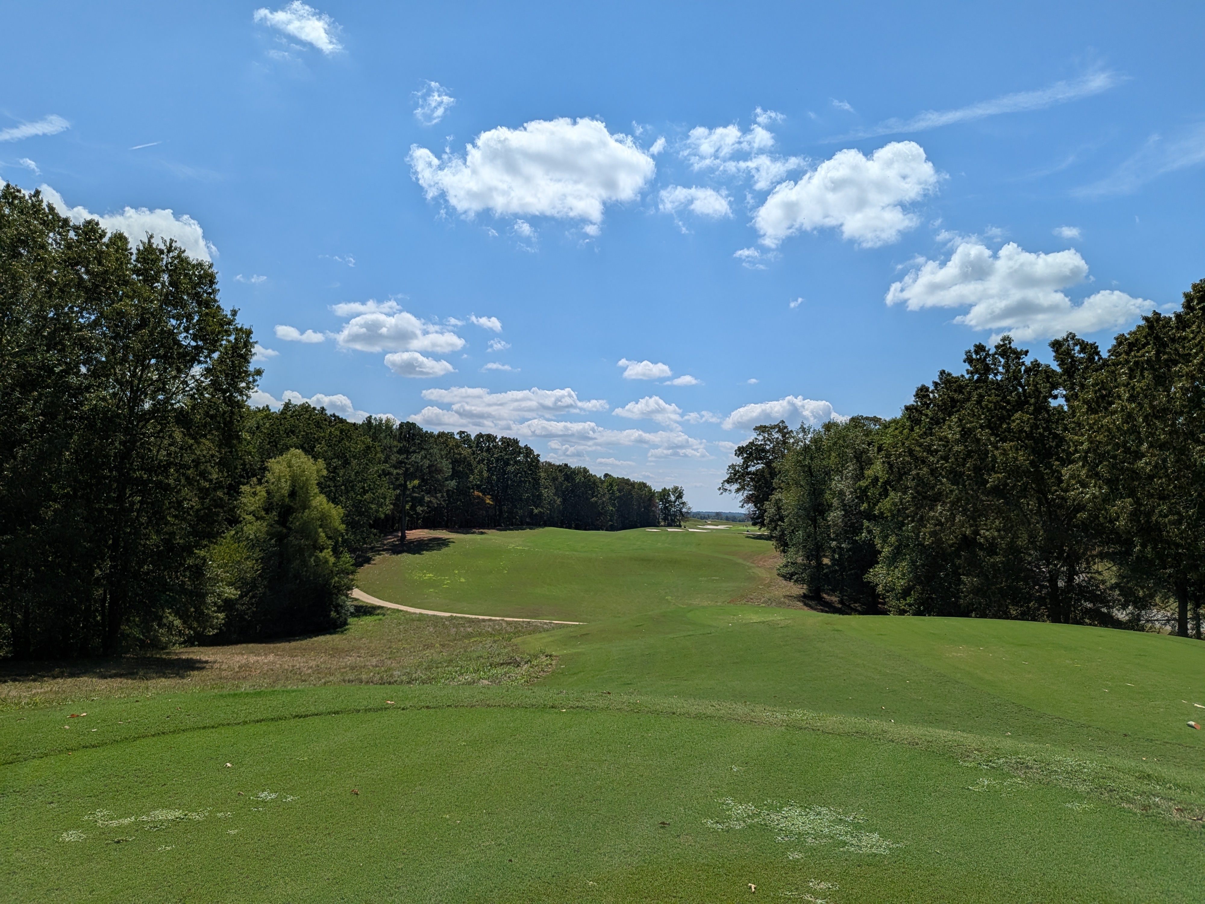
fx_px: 835
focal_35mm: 24
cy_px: 452
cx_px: 602
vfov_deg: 56.8
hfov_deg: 71.6
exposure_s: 1/5848
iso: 43
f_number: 1.7
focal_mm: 4.53
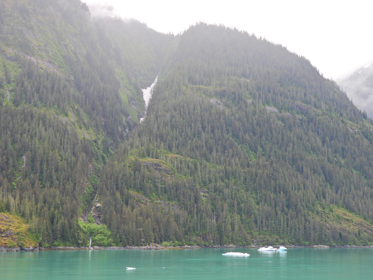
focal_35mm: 55
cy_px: 140
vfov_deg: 26.6
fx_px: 593
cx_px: 186
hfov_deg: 34.9
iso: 100
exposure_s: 1/100
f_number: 3.5
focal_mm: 9.8
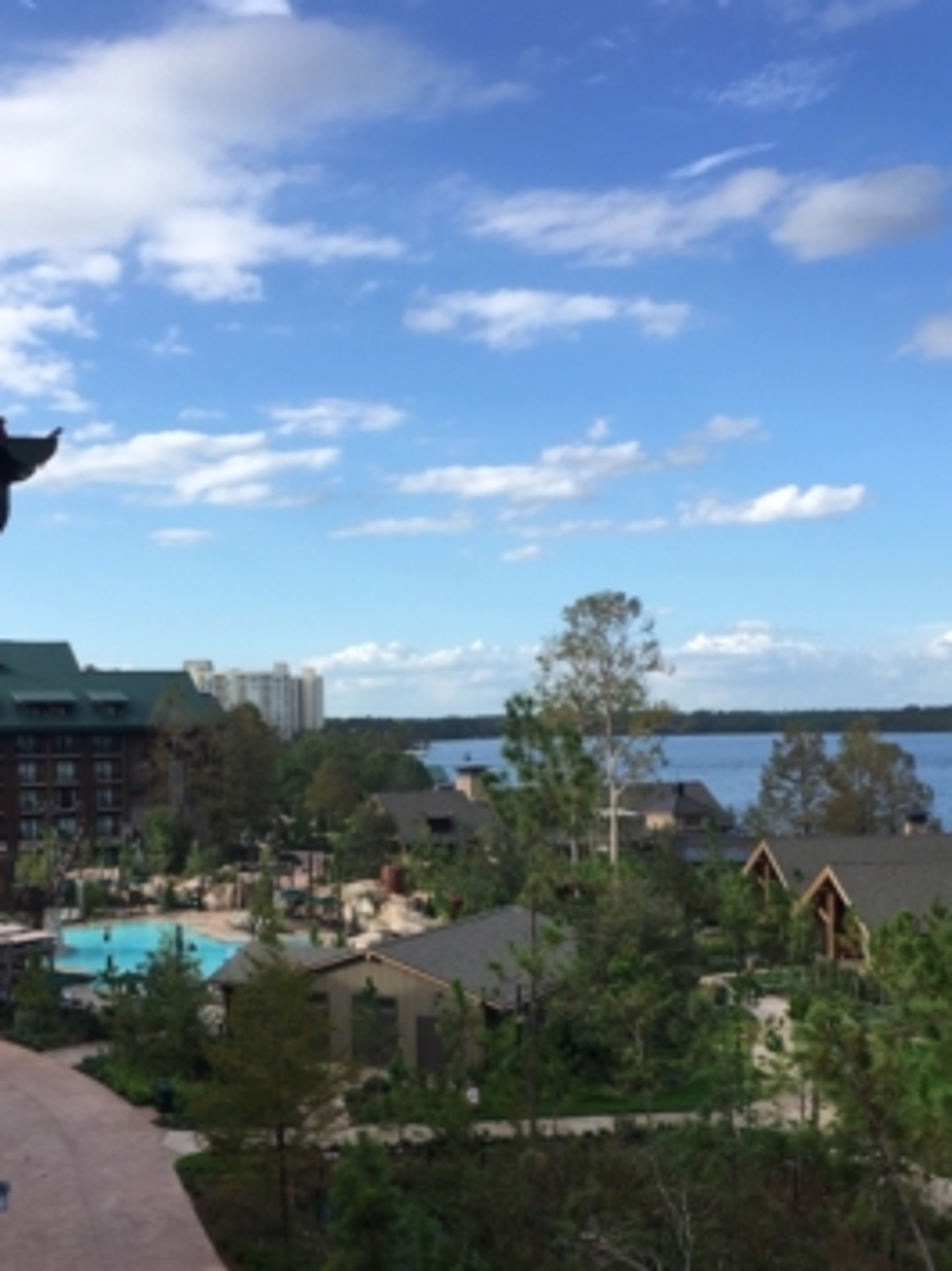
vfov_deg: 45.2
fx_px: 1505
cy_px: 837
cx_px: 422
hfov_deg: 35.1
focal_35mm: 41
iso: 25
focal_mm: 4.15
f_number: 2.2
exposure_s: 1/836
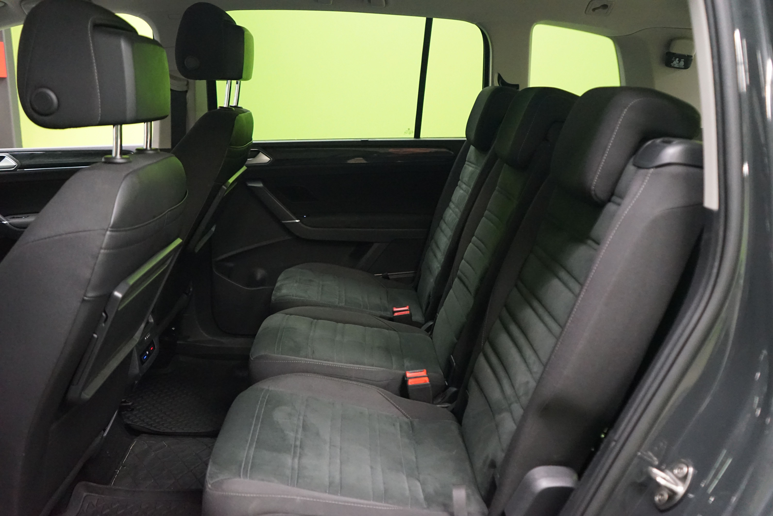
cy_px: 258
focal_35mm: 29
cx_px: 386
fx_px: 623
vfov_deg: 45.0
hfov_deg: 63.7
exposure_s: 1/100
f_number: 3.5
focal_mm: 29
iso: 6400
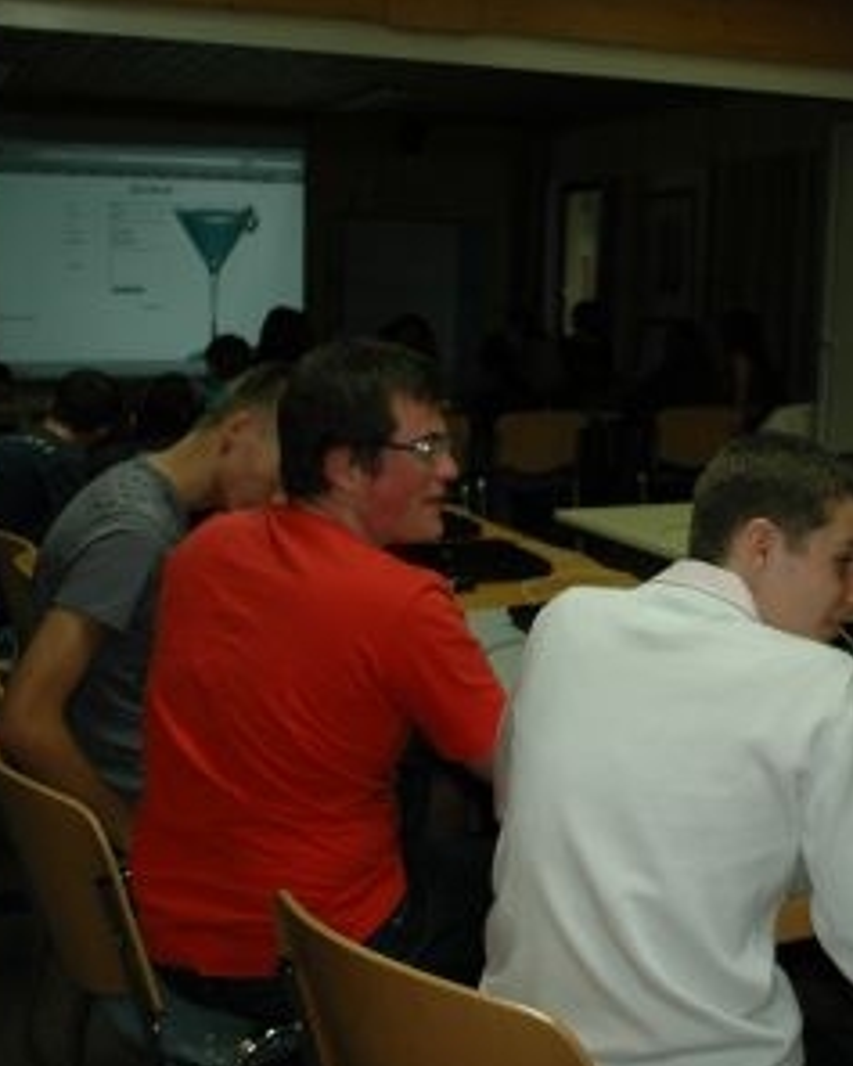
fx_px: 1482
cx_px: 648
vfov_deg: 39.5
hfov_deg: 31.5
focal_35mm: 47
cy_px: 481
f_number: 3.5
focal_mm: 18
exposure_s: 1/60
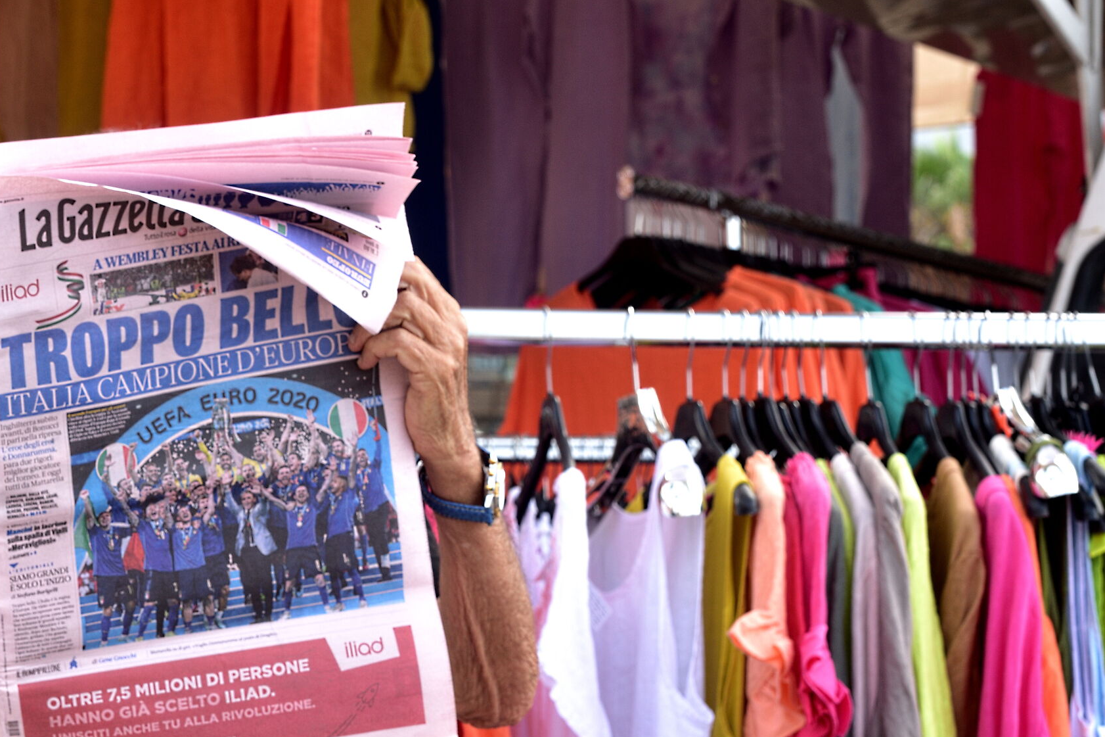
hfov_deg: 19.0
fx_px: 3284
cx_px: 329
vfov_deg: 12.8
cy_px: 483
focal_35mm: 107
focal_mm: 50
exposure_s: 1/60
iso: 100
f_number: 7.1
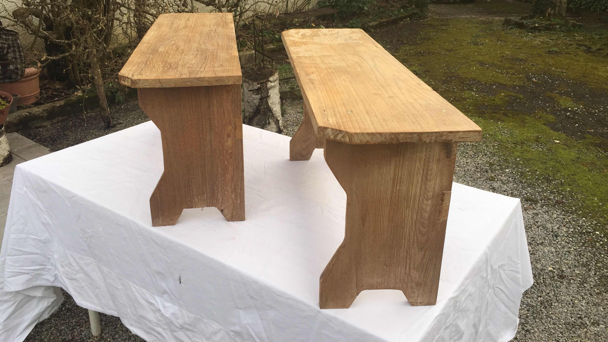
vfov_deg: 36.6
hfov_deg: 61.0
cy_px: 140
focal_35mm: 32
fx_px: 516
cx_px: 304
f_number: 2.2
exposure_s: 1/460
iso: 32
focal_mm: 4.15
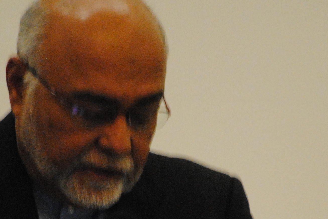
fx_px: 8120
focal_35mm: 890
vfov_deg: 1.5
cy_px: 237
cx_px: 164
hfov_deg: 2.3
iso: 1600
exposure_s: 1/40
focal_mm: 200
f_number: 5.6
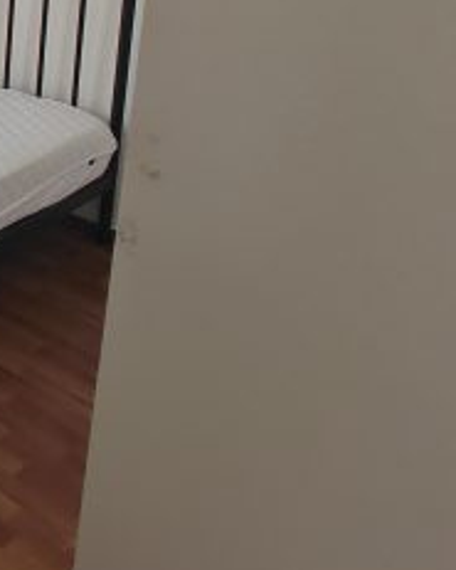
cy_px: 5
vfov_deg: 37.6
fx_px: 742
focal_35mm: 44
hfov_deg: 22.0
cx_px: -352
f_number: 2
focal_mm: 1.82
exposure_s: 1/93
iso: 80
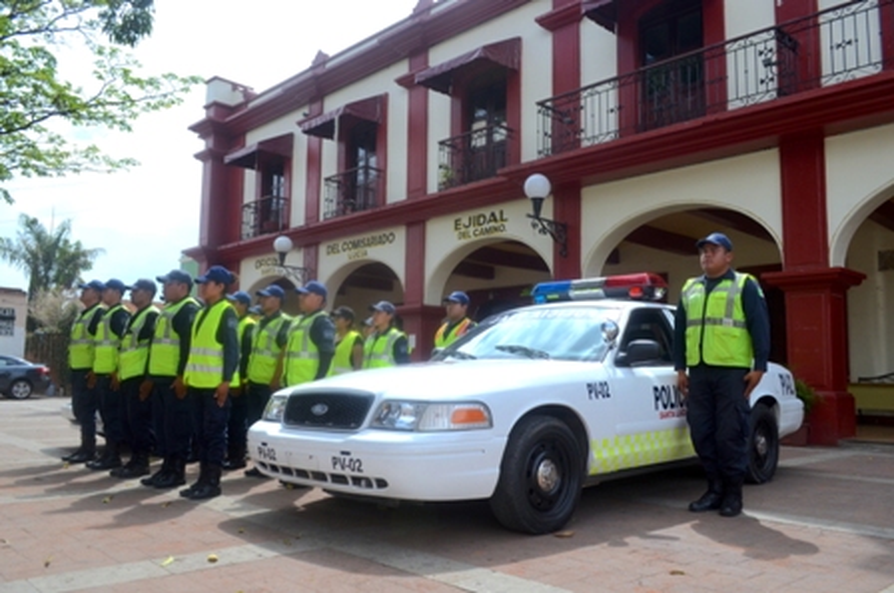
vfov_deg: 43.5
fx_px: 744
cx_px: 447
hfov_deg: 62.0
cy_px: 296
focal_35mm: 30
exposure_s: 1/1600
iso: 400
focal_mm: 20
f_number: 6.3
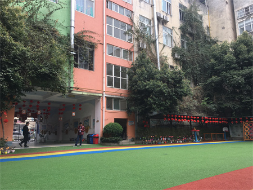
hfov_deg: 61.7
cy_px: 95
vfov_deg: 48.2
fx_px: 212
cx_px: 126
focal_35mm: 29
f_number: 2.2
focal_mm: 4.15
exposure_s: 1/538
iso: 25
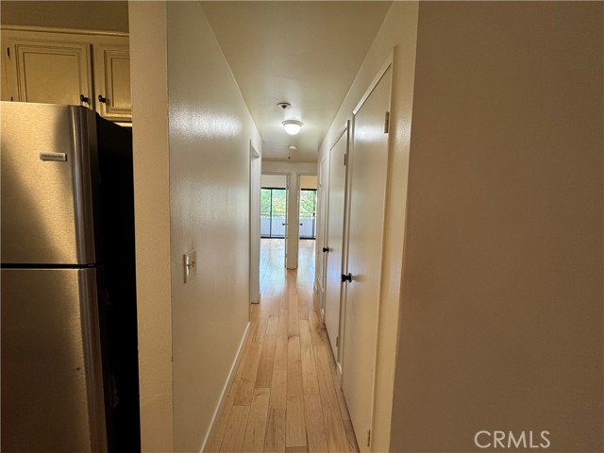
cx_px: 302
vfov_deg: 85.7
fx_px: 244
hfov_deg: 102.1
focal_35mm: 14
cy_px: 226
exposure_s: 1/60
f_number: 2.2
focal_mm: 2.22
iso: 200
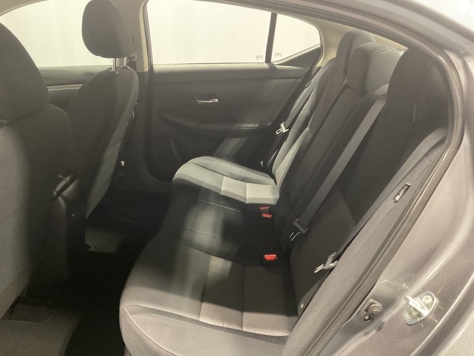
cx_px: 237
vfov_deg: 48.2
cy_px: 178
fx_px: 397
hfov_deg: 61.7
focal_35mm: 29
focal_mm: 3
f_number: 1.8
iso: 400
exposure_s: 1/30
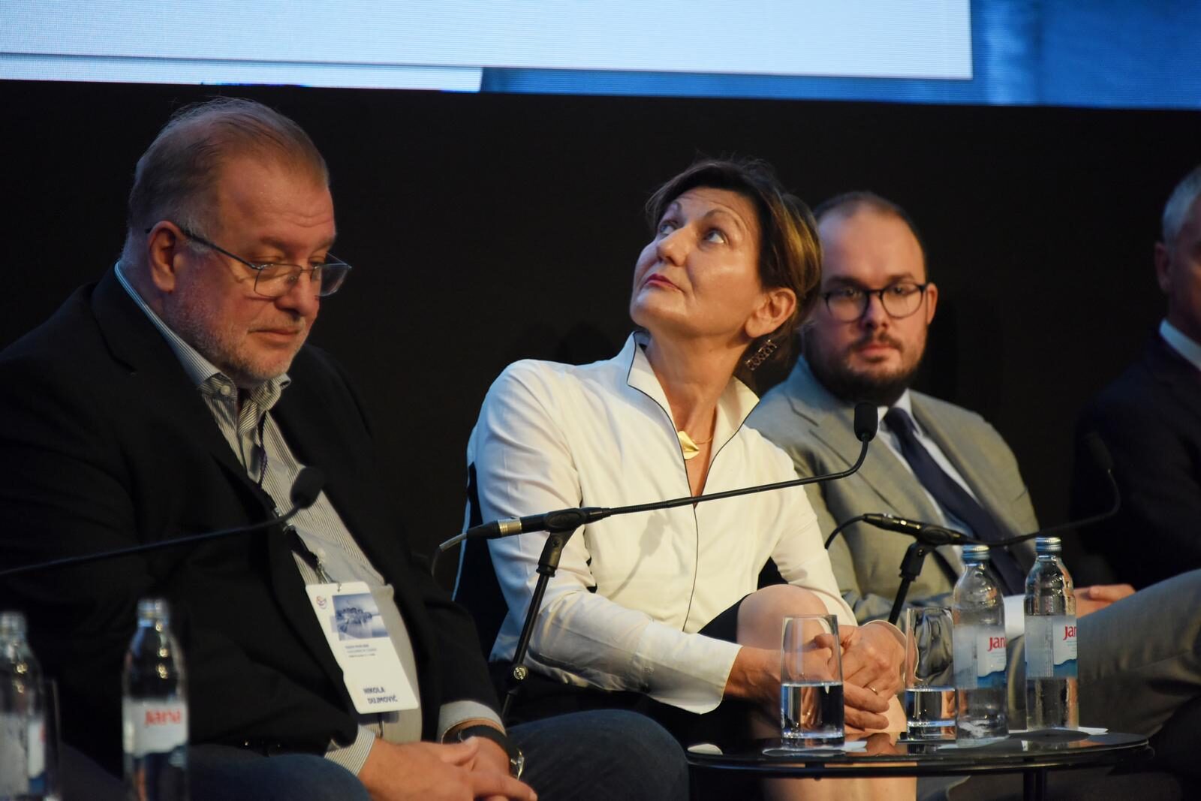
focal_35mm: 300
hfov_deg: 6.9
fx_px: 10009
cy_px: 400
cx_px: 600
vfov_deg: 4.6
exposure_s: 1/160
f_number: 5.6
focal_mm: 300
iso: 2500
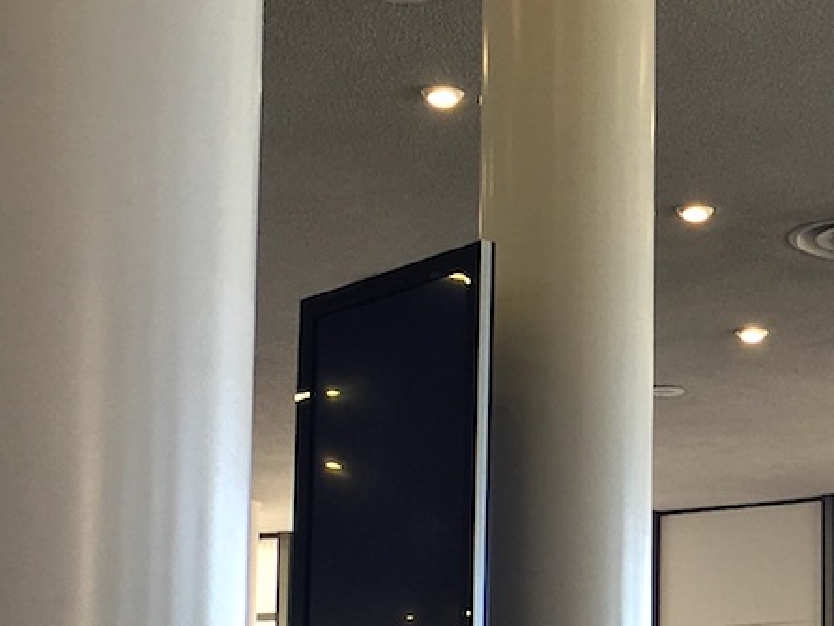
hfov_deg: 16.3
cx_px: 939
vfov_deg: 12.5
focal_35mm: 117
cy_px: 676
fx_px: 2820
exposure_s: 1/40
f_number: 2.2
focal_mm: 4.15
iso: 25
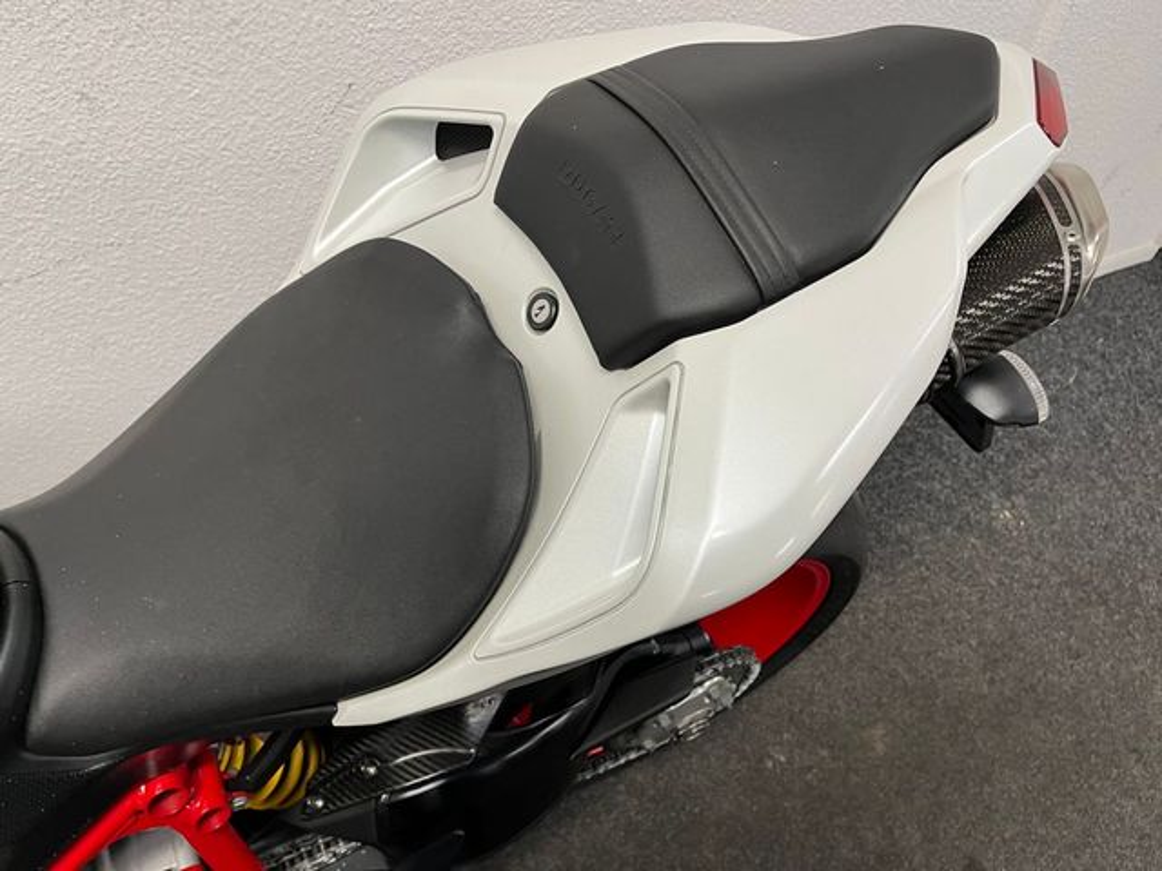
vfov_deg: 53.1
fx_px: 873
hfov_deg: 67.3
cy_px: 436
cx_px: 581
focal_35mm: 26
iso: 80
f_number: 1.6
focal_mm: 5.1
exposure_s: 1/50
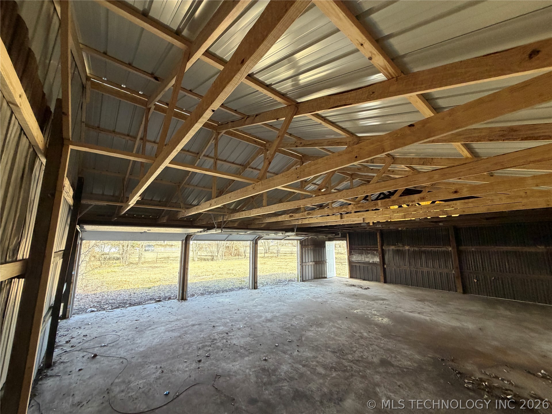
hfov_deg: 102.1
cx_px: 276
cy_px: 207
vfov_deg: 85.7
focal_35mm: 14
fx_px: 223
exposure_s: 1/121
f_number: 2.2
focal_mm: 2.22
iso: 250
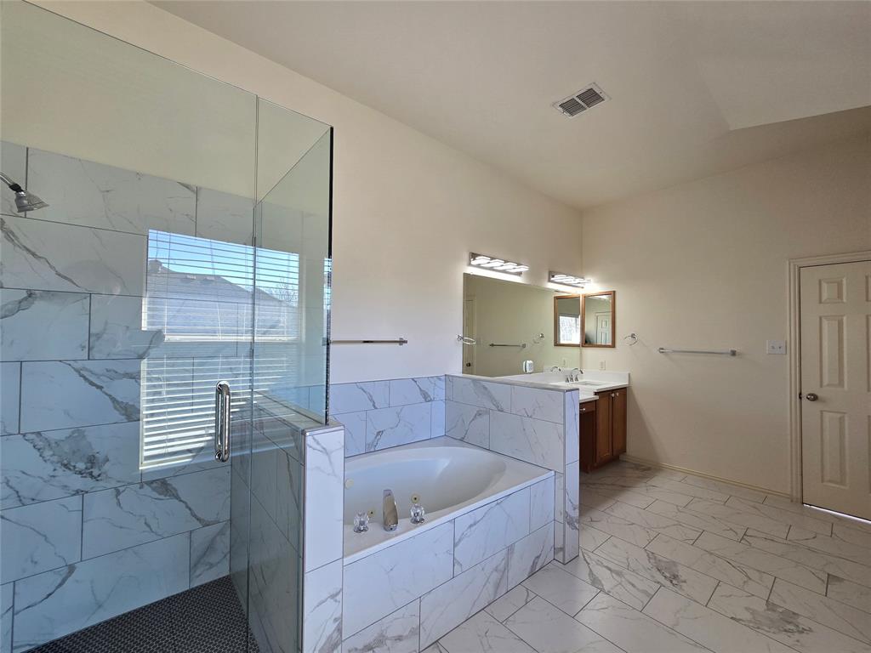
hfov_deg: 106.2
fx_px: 327
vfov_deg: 89.9
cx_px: 436
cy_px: 326
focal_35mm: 13
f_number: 2.2
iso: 64
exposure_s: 1/120
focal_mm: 2.2
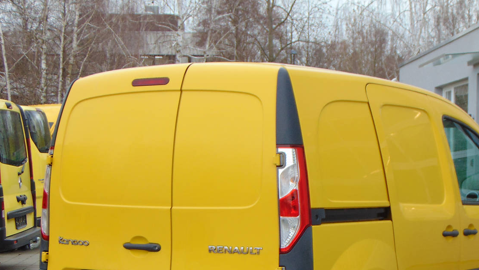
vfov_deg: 15.3
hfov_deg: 27.1
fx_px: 991
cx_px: 296
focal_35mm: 78
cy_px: 248
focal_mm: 9
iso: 80
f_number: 3.5
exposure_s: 1/60
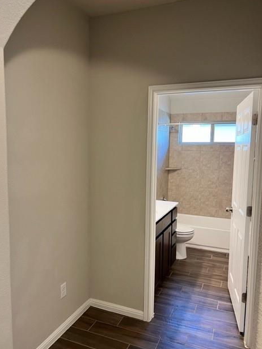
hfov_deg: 51.4
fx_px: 272
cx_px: 131
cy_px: 178
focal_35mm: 27
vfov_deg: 65.3
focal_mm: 5.7
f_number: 1.5
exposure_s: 1/60
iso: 200
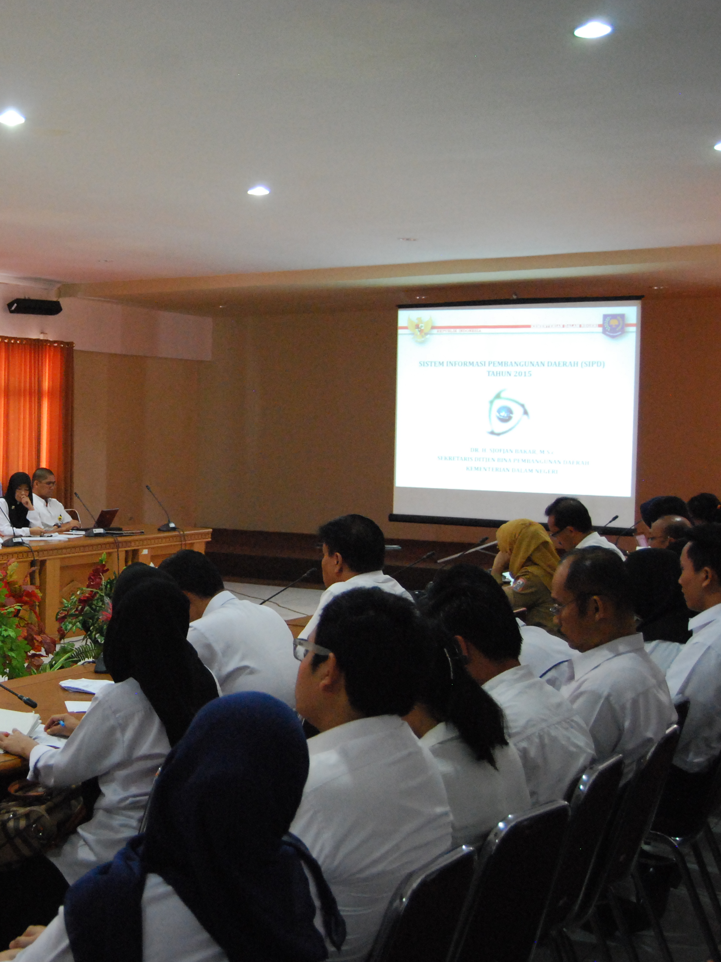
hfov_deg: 28.6
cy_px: 476
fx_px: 1333
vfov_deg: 39.7
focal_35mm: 48
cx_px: 24
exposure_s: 1/30
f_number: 3.8
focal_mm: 22
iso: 1600
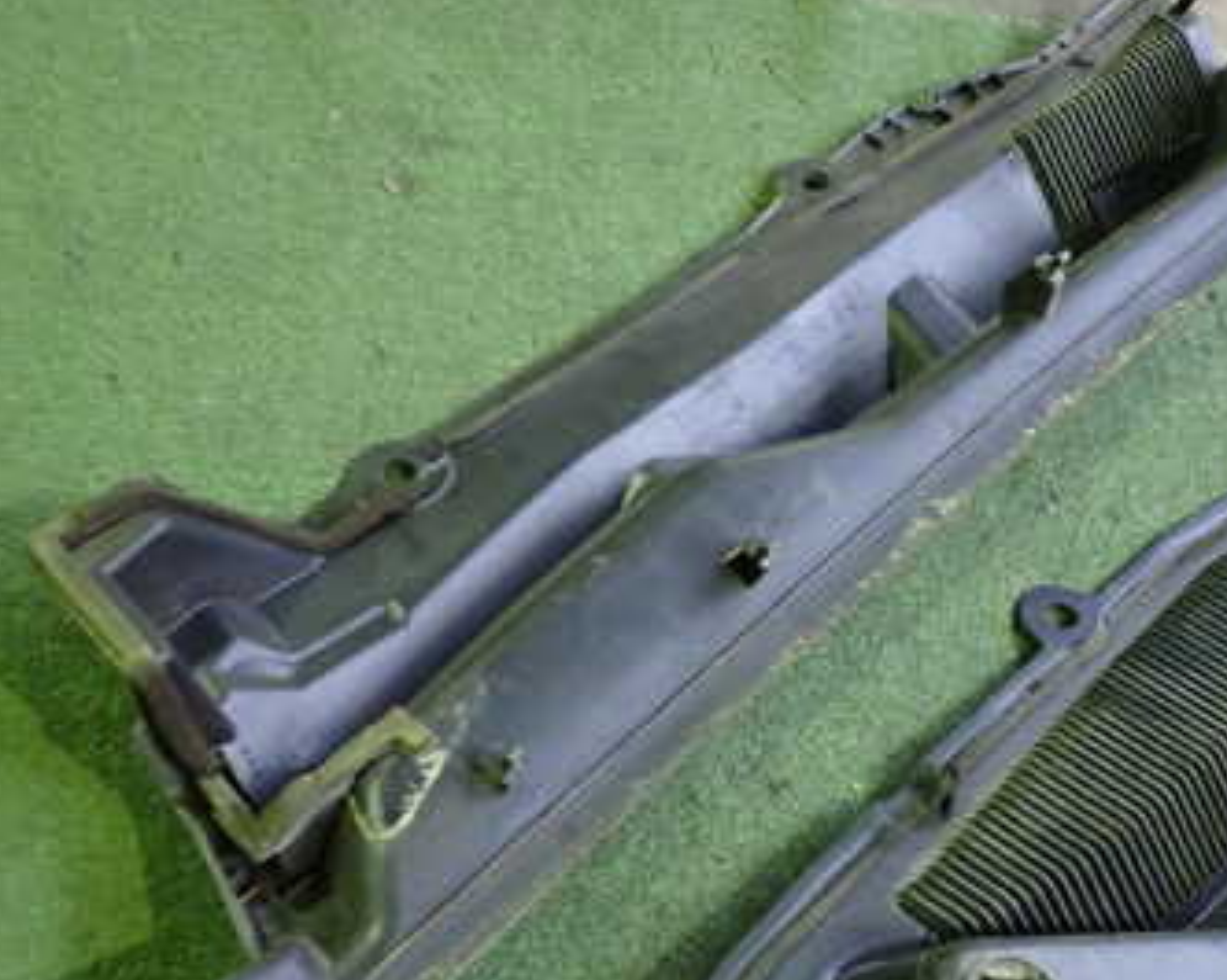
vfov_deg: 28.5
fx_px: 1923
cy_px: 610
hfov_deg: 34.4
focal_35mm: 53
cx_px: 961
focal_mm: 5.4
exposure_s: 1/30
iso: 800
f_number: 2.3
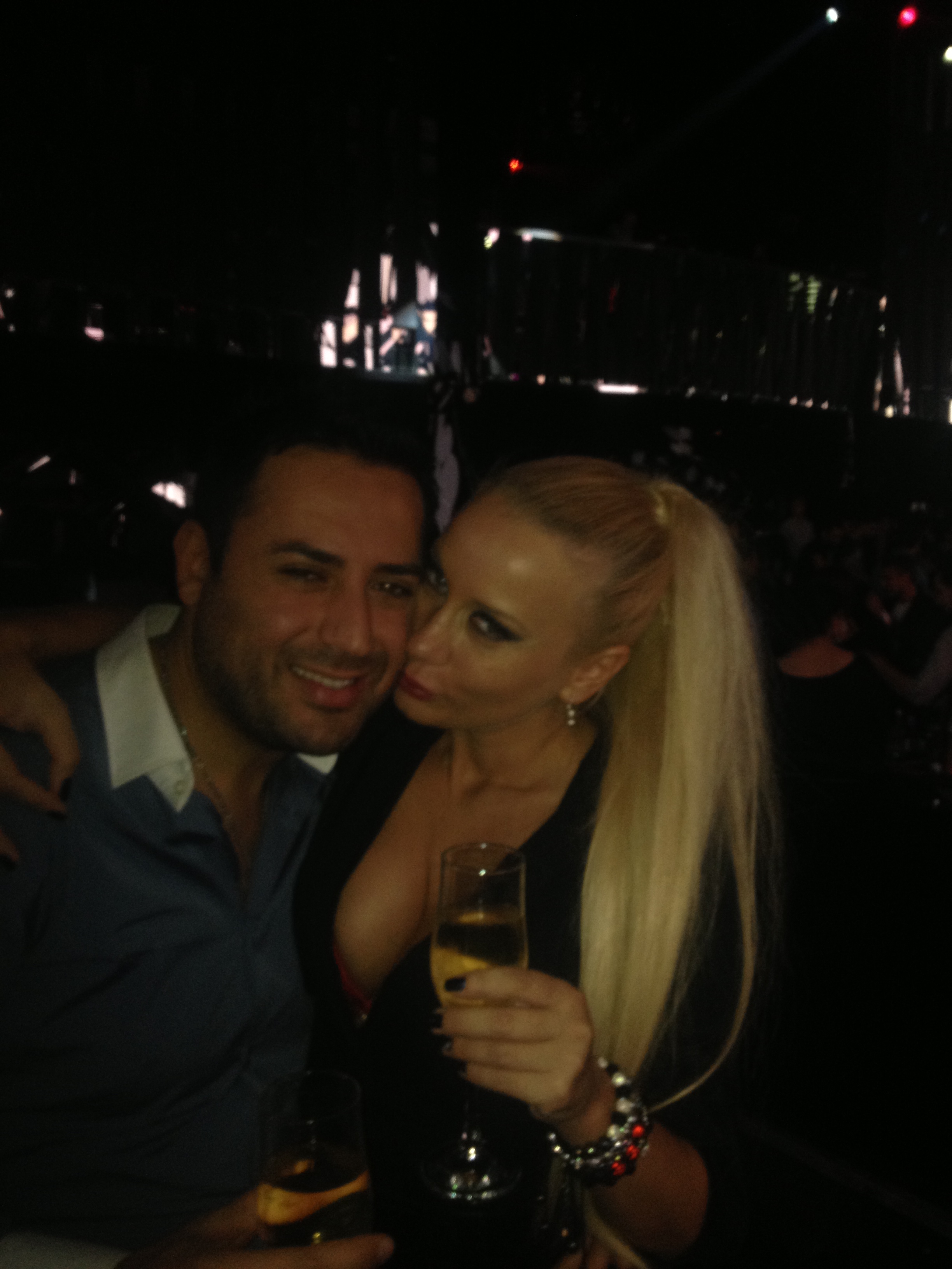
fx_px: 1283
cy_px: 634
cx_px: 476
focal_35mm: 35
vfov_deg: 52.6
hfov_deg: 40.7
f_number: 2.4
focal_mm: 4.28
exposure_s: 1/20
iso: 125
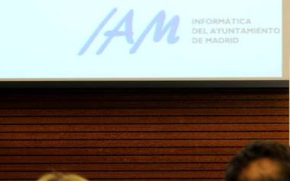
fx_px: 2338
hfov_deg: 7.1
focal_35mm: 296
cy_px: 0
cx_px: 240
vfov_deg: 4.4
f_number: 2.8
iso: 640
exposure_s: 1/200
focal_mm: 102
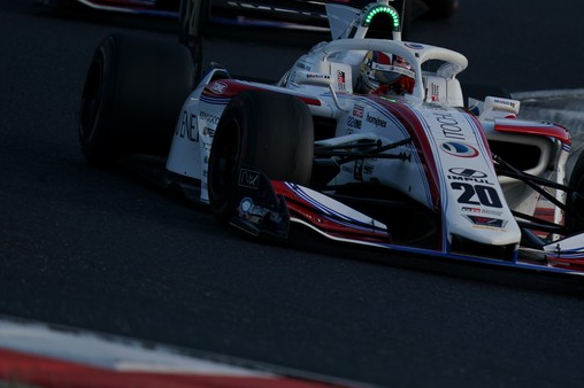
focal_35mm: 851
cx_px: 398
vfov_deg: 1.6
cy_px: 118
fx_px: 13796
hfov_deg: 2.4
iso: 200
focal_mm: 600
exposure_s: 1/800
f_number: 6.3
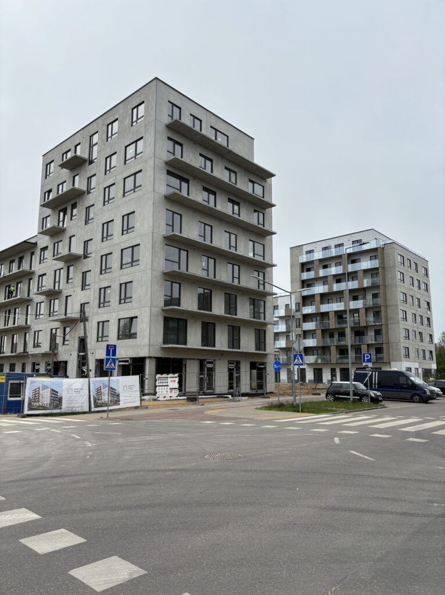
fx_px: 446
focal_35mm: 26
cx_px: 222
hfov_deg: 53.0
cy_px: 298
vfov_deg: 67.4
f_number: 1.6
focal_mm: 5.96
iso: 50
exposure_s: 1/3937
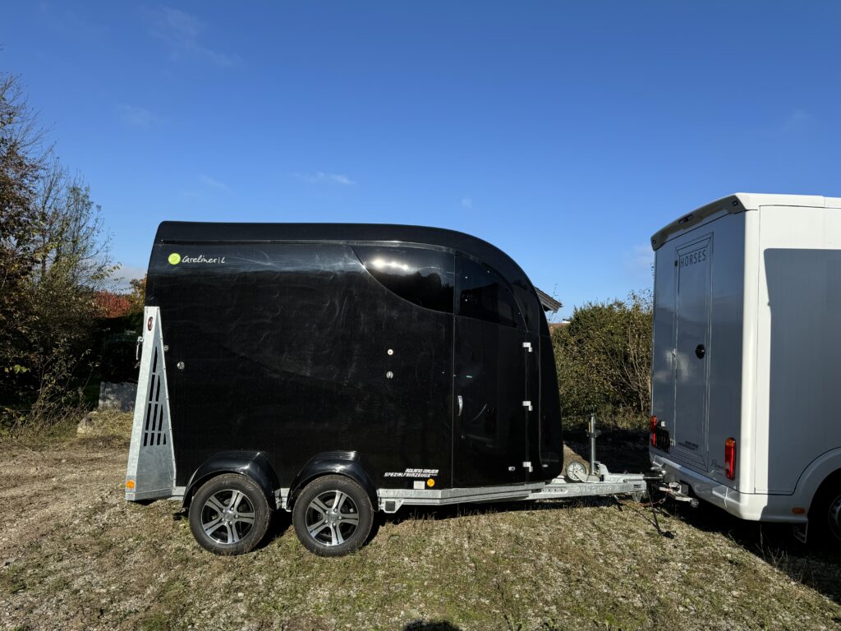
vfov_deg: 56.8
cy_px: 316
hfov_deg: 71.6
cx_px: 420
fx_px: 583
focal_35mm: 24
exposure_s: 1/4310
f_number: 1.78
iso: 80
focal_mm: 6.76
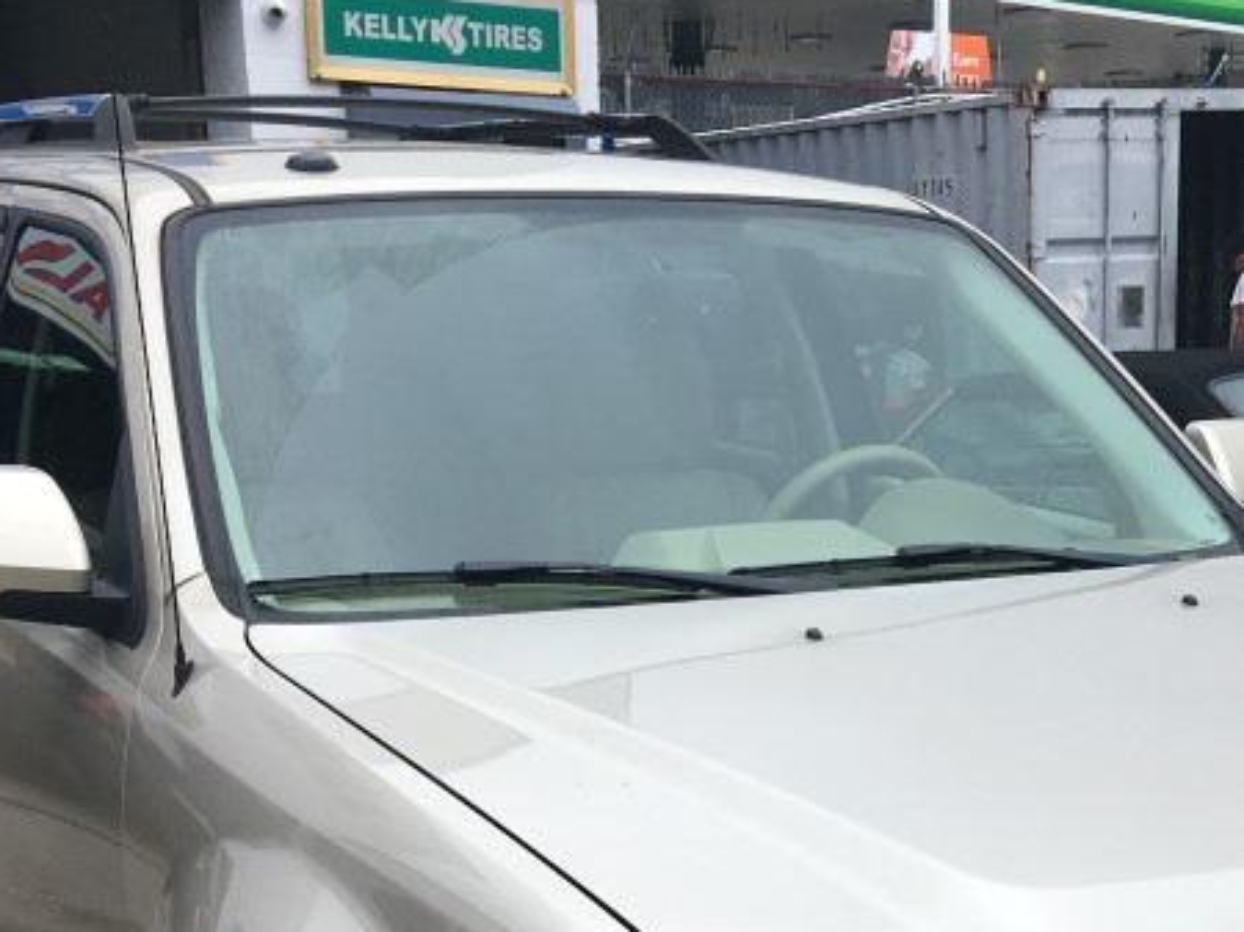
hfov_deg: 29.2
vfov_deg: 21.0
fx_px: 2371
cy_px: 1048
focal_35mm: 66
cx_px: 816
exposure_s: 1/1166
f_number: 2.2
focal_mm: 4.15
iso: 25
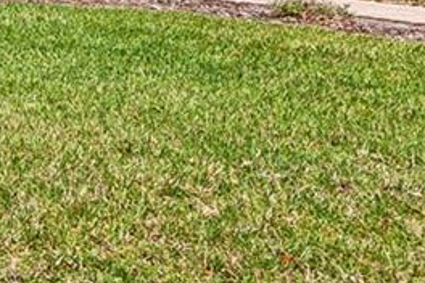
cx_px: -272
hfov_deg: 15.2
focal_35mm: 121
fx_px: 1428
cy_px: -188
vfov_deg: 10.8
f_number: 9
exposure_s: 1/400
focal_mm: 20
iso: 100
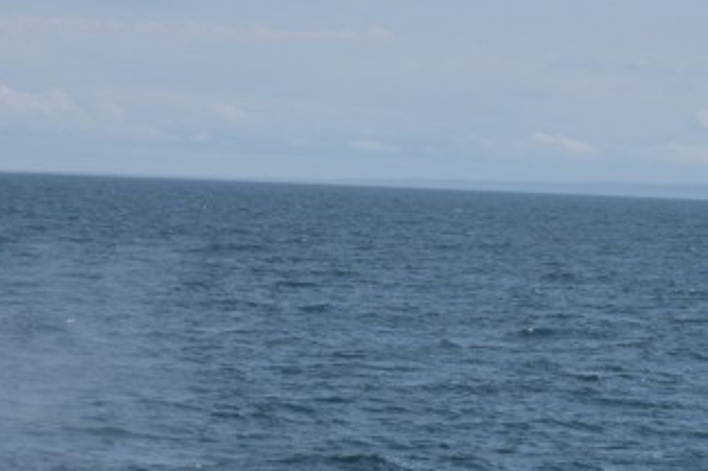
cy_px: 681
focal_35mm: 276
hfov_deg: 7.5
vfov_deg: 4.9
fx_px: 5419
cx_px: 175
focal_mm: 55
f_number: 4
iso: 200
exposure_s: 1/4000
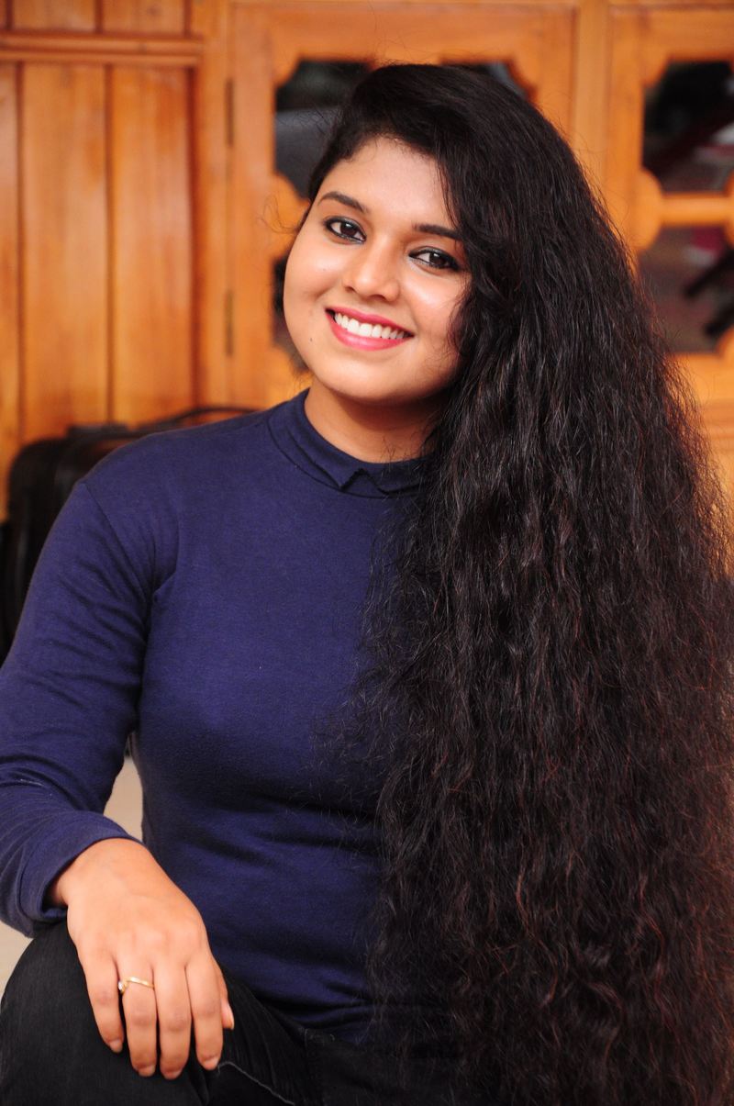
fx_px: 4232
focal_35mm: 138
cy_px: 553
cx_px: 367
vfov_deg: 14.9
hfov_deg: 9.9
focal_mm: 92
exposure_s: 1/125
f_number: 6.3
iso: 800
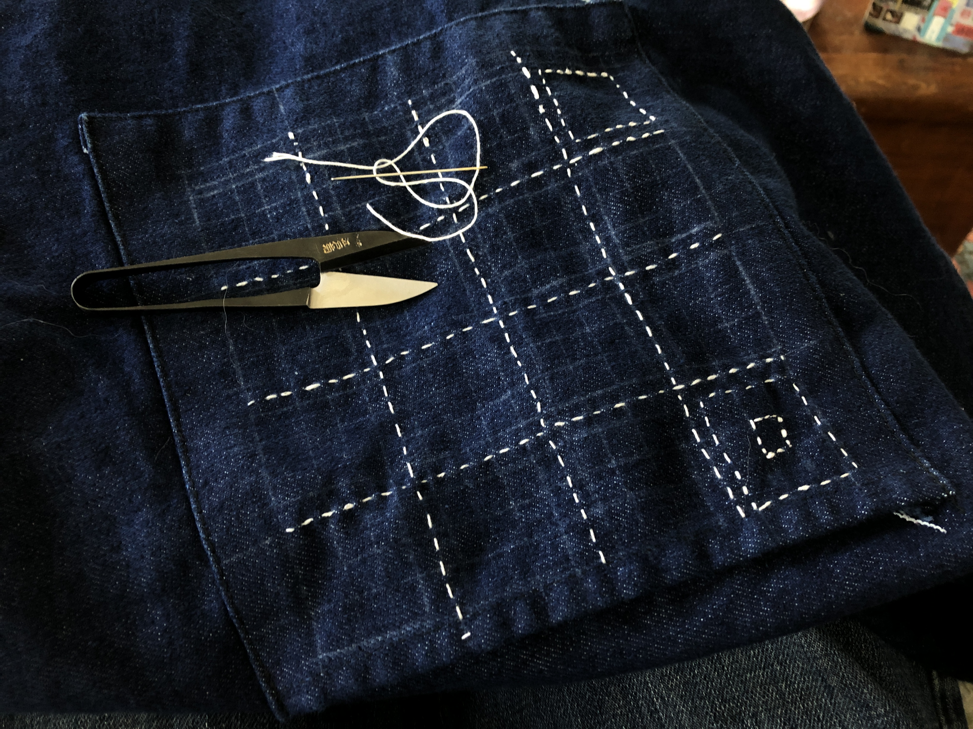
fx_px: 787
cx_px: 486
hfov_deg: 63.4
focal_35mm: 28
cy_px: 364
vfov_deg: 49.7
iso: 100
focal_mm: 3.99
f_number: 1.8
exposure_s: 1/7
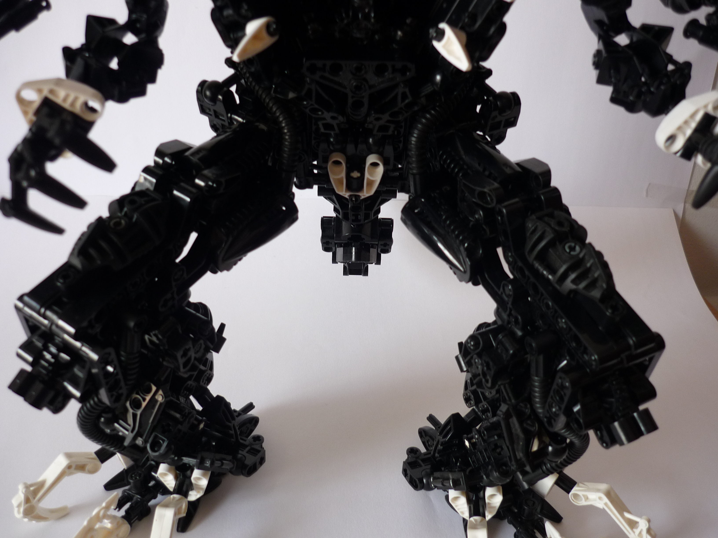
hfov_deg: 55.4
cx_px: 359
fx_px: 684
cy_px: 269
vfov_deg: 42.9
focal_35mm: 33
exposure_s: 1/30
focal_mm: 5.5
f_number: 2.8
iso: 100
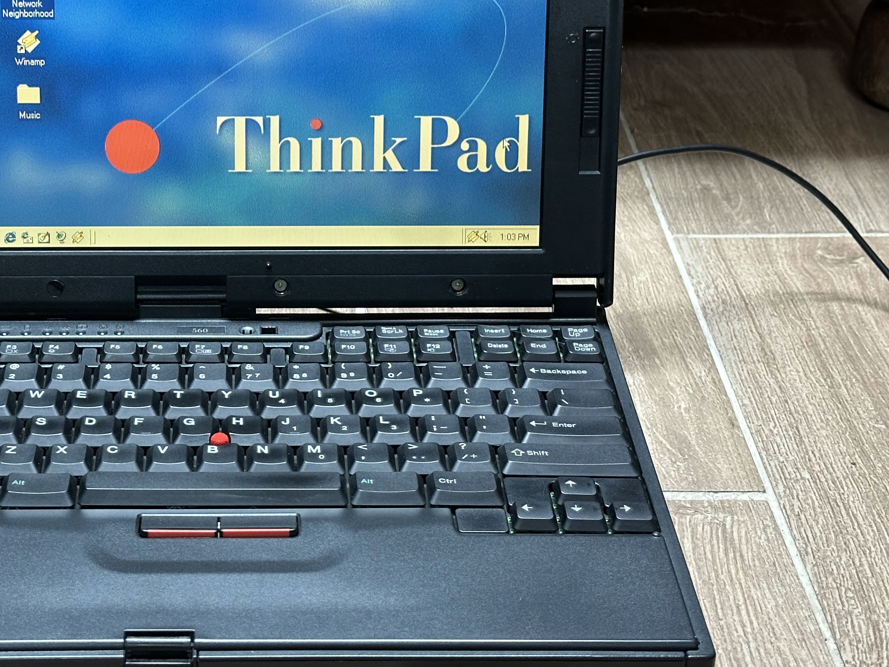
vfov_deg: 19.6
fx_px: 1926
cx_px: 249
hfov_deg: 25.7
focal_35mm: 75
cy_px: 231
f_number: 1.78
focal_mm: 6.86
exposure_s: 1/40
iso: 200
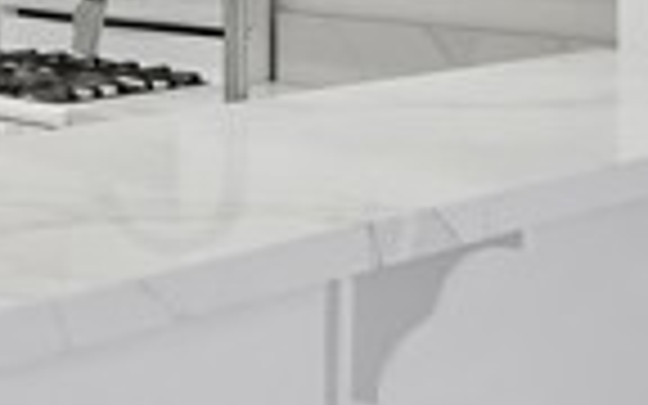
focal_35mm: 86
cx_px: -216
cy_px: -128
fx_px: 1519
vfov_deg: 14.5
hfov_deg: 21.5
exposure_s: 1/160
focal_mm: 19
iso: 1000
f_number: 5.6
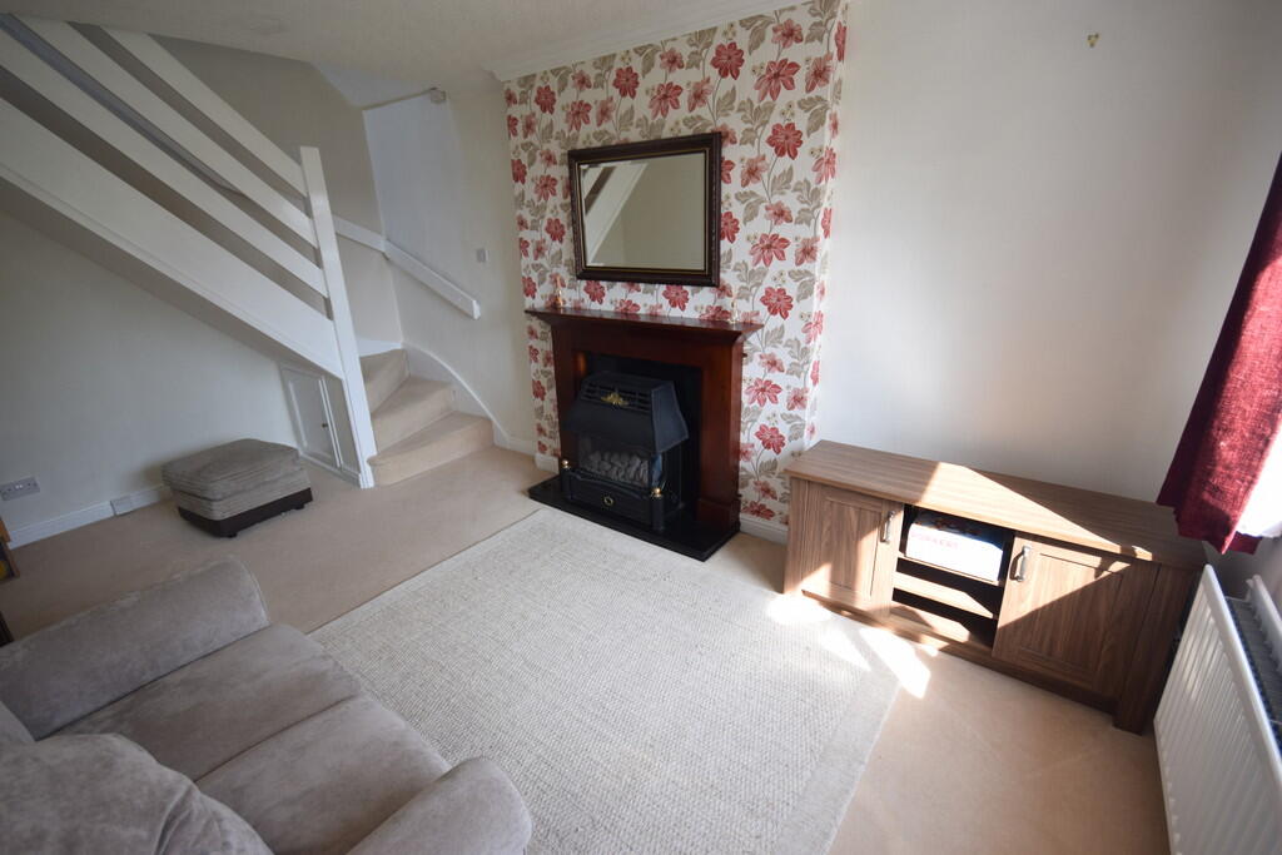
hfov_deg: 100.4
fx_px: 534
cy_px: 428
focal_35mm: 15
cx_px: 641
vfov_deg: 77.3
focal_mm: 10
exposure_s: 1/125
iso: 400
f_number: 5.6
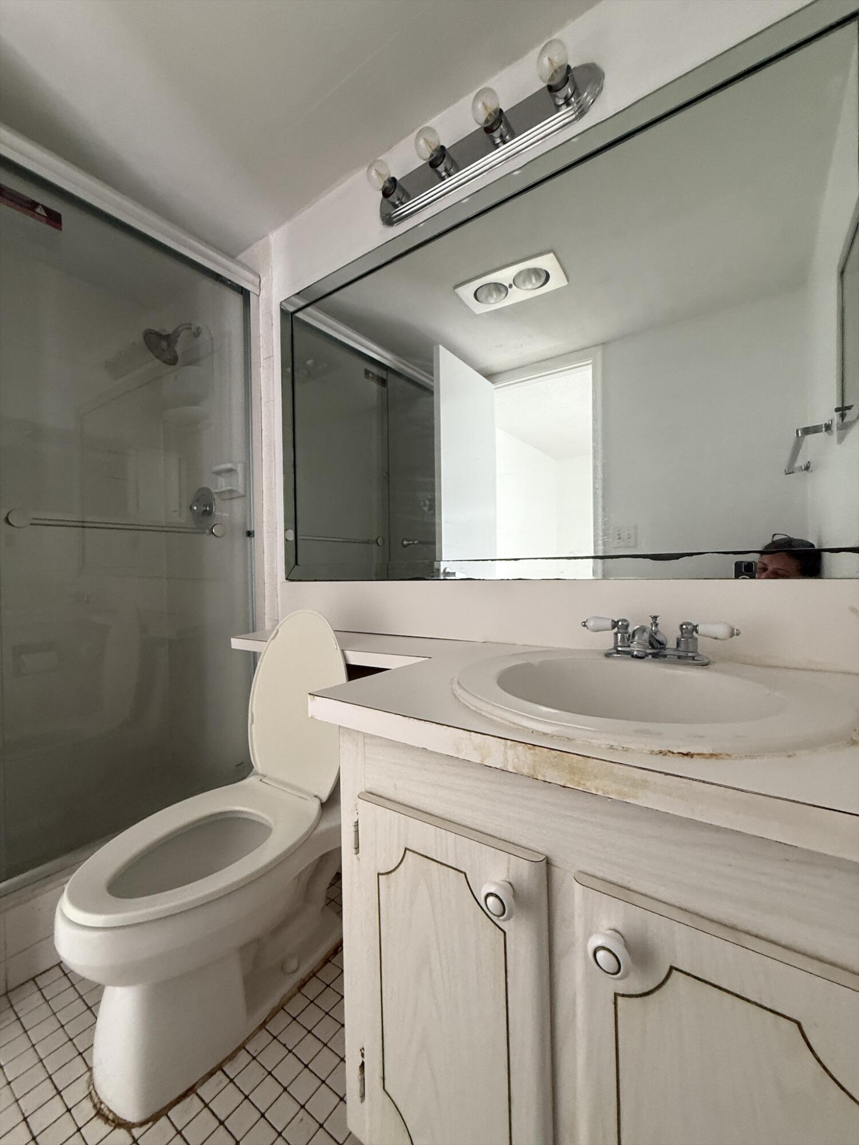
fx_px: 463
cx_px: 430
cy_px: 572
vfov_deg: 102.1
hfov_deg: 85.7
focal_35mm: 14
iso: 250
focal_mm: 2.22
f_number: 2.2
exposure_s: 1/30
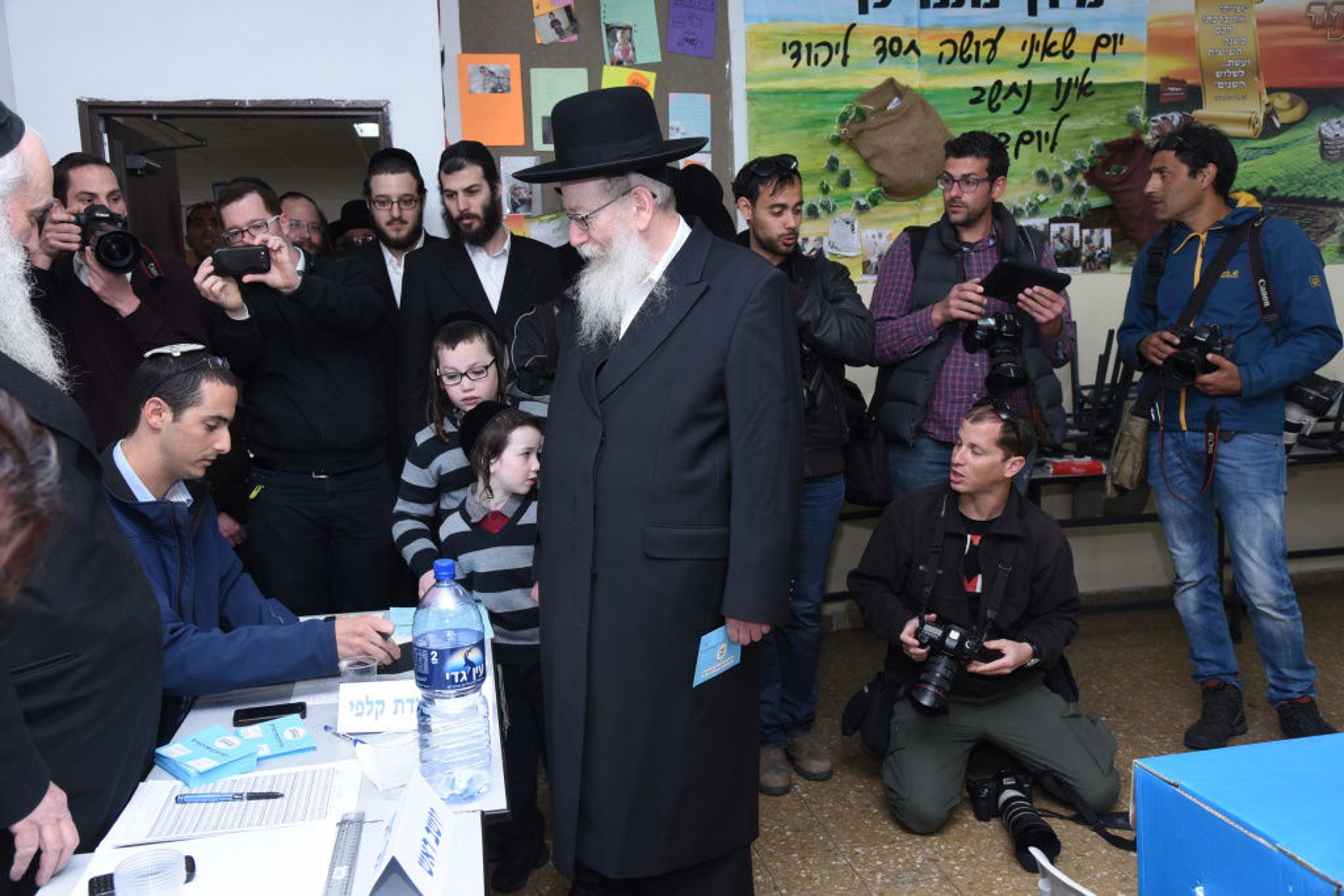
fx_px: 1195
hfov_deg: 58.7
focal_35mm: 32
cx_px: 672
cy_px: 448
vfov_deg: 41.1
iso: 640
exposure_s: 1/100
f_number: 6.3
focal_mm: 32
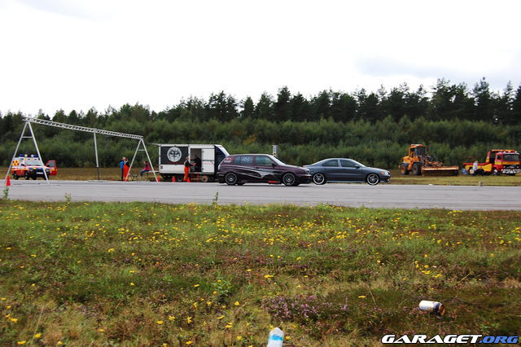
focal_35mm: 39
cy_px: 174
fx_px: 564
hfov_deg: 49.6
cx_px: 260
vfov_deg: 34.2
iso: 200
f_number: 6.3
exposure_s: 1/160
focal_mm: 26
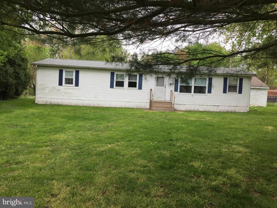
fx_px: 232
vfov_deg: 48.2
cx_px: 138
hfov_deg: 61.6
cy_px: 104
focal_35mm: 29
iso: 32
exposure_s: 1/534
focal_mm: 4.15
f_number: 2.2
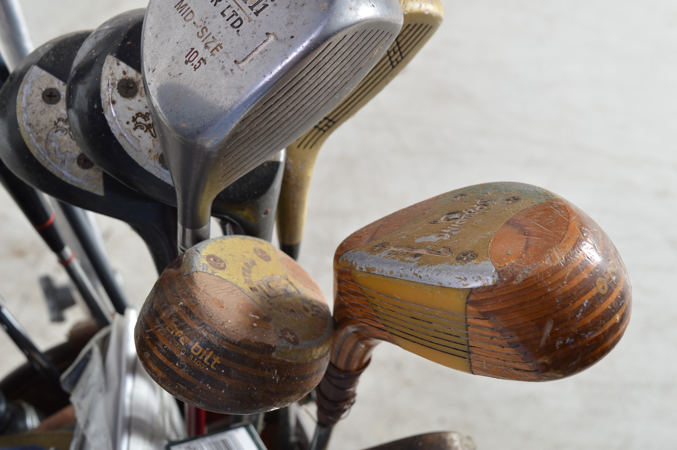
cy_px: 225
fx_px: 817
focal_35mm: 44
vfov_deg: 30.8
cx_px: 338
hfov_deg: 45.0
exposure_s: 1/160
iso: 100
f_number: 9
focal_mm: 29
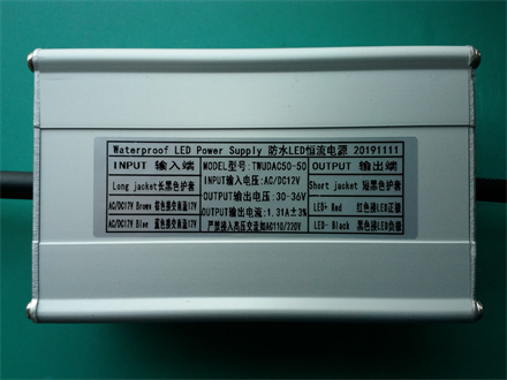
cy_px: 190
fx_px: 395
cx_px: 254
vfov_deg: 51.4
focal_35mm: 27
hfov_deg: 65.3
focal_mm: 3.6
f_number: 2.09
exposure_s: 1/100
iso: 100
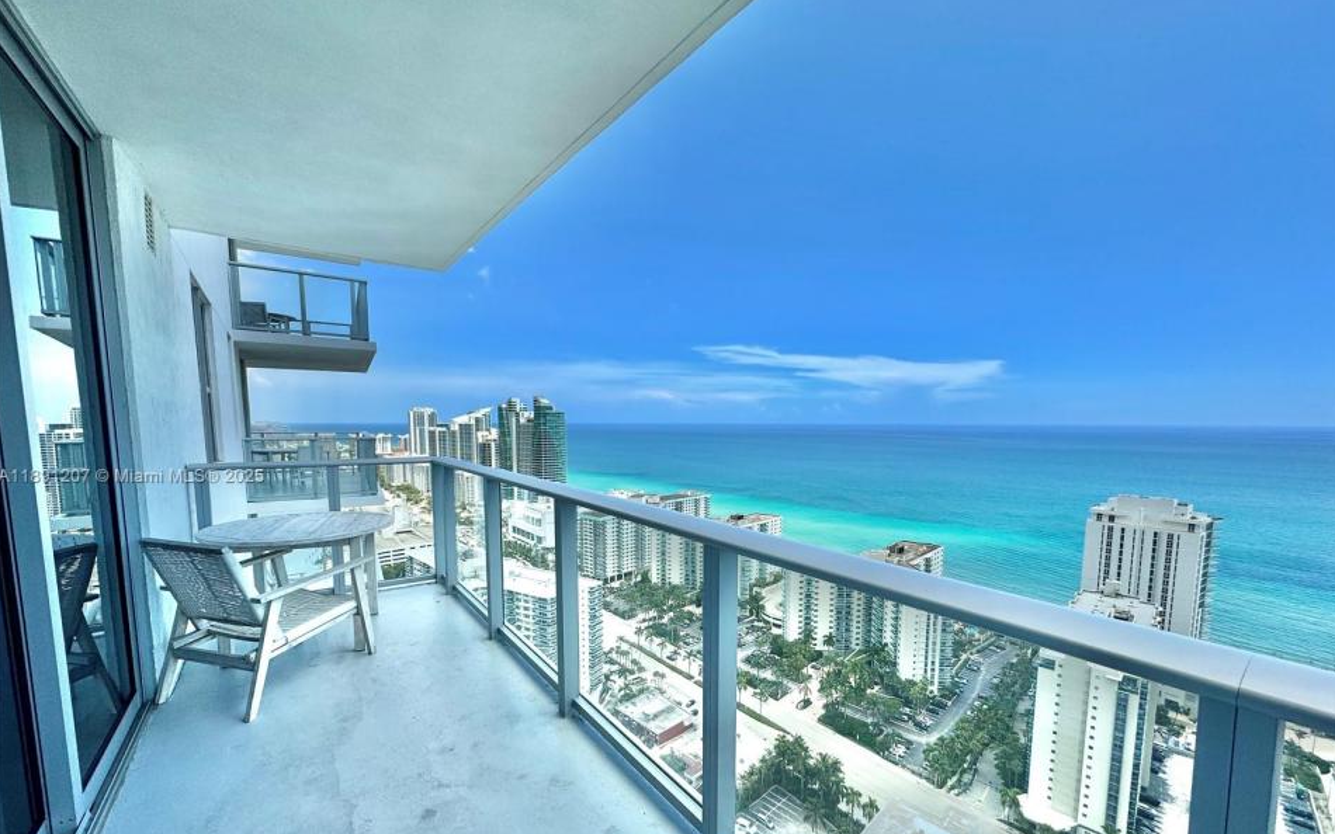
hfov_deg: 101.5
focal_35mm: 15
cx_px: 669
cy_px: 477
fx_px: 546
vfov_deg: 74.4
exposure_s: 1/2273
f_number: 2.2
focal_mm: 2.22
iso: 50
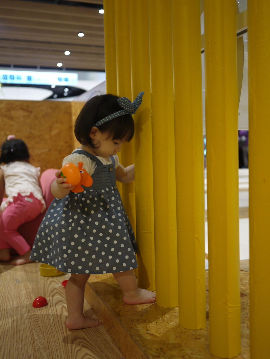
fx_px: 416
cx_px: 135
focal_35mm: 40
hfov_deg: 36.0
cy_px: 180
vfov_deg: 46.8
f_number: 1.7
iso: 500
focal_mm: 20
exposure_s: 1/125
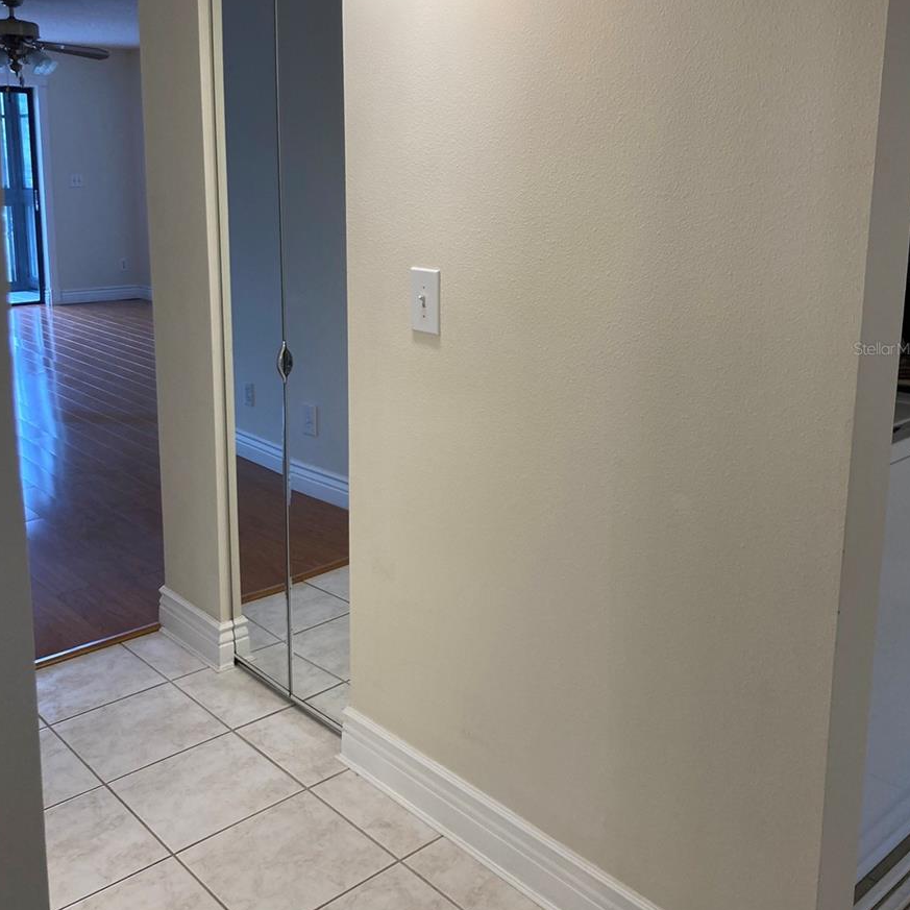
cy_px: 348
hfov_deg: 48.5
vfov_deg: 48.1
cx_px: 459
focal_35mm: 34
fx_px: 1011
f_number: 1.8
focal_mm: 3.99
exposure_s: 1/120
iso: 80
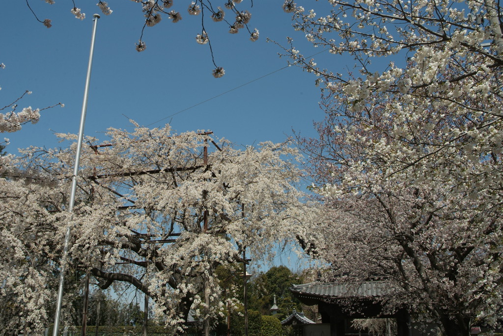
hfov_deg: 57.2
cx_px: 252
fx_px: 462
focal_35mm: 33
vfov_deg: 40.1
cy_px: 168
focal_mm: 22
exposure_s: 1/350
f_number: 9.5
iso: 200
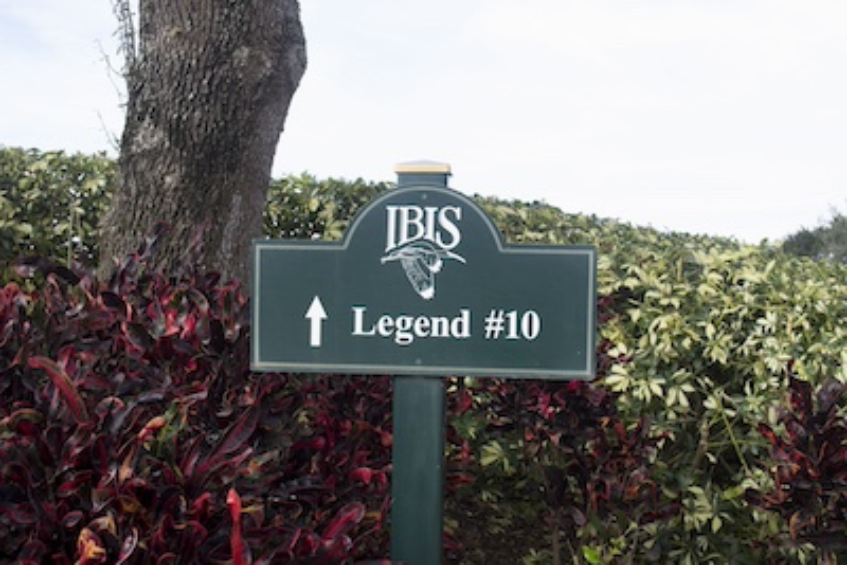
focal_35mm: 39
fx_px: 918
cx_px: 424
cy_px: 282
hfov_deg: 49.5
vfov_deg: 34.2
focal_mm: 26
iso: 100
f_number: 5.6
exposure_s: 1/125
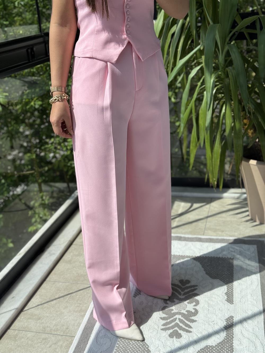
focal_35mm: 48
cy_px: 176
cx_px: 132
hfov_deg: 30.3
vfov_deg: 39.7
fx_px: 490
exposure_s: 1/1027
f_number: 1.78
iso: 64
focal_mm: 6.76
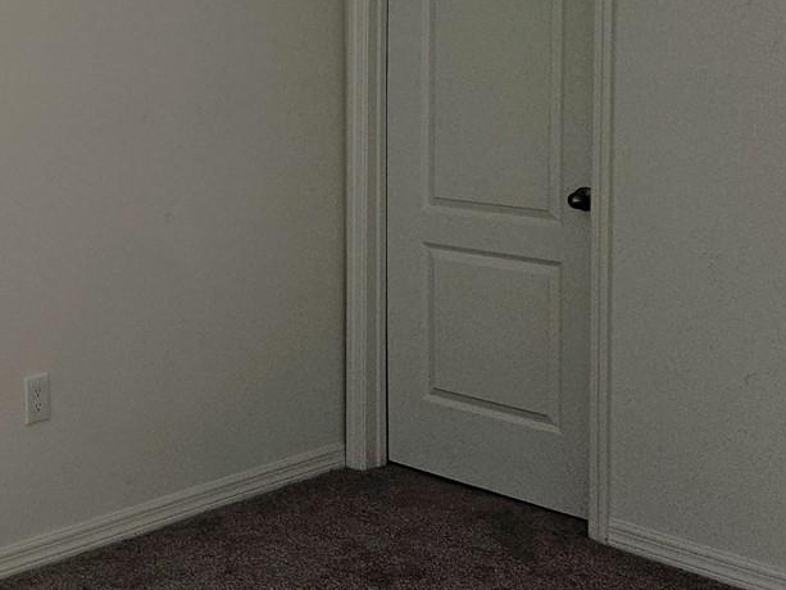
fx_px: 1363
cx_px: -21
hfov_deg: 29.8
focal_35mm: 60
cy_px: 94
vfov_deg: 23.9
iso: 50
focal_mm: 5.4
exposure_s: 1/60
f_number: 1.8
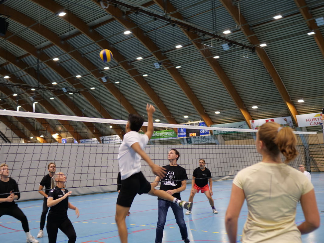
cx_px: 139
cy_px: 131
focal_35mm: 41
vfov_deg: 35.1
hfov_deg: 45.6
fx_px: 384
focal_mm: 16
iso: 250
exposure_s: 1/60
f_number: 1.4
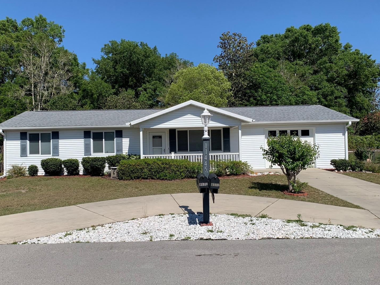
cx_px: 170
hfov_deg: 61.5
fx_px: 318
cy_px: 148
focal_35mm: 29
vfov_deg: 48.2
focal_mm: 4.25
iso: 25
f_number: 1.8
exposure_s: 1/3650
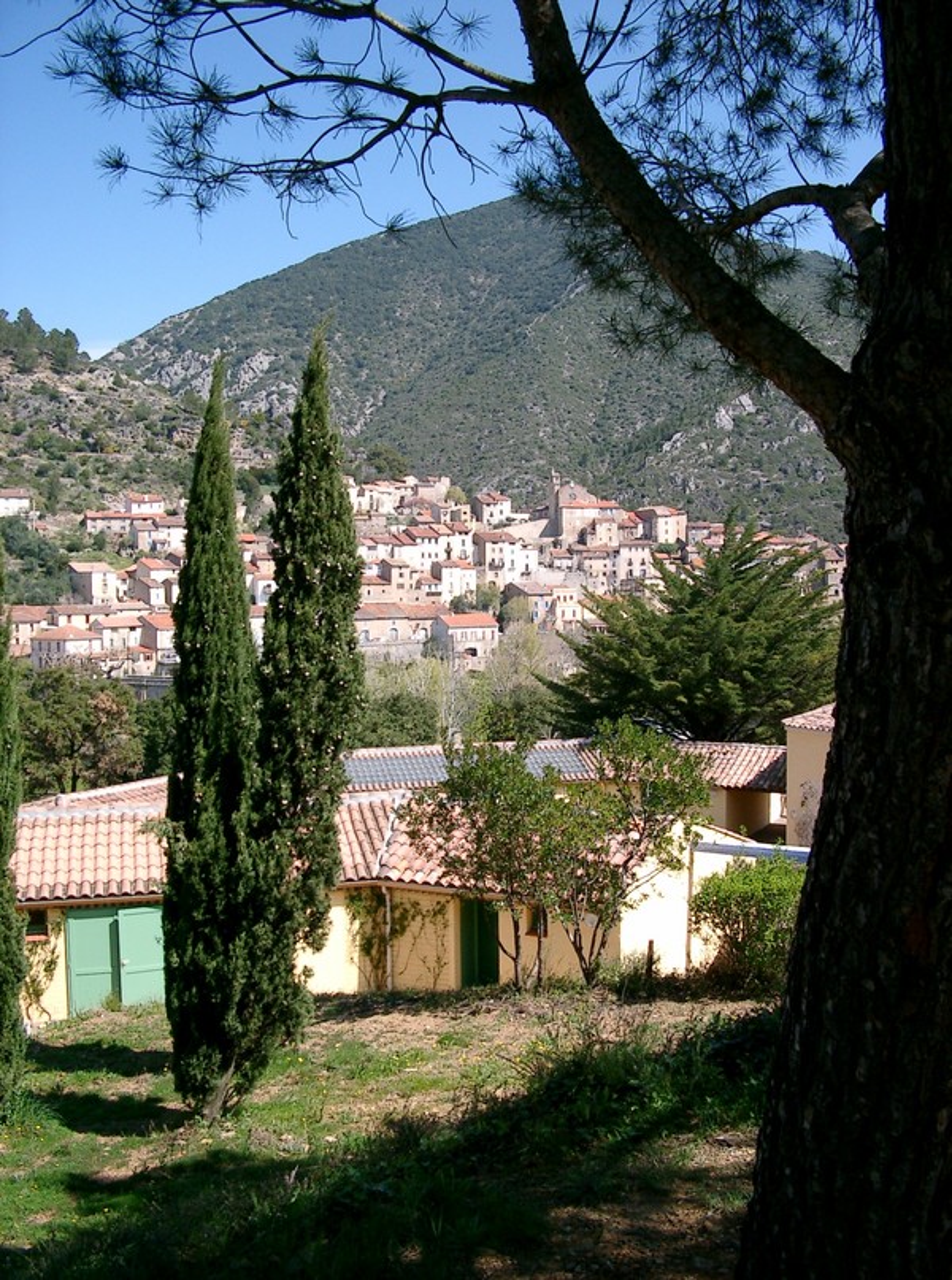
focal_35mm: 37
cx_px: 476
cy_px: 640
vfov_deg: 50.3
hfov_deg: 38.5
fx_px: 1364
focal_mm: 7.6
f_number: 5
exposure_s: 1/500
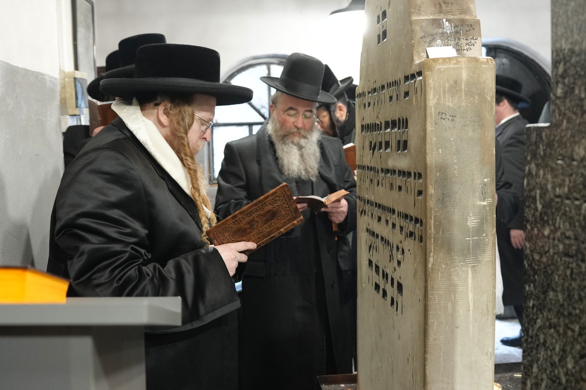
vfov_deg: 31.2
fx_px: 700
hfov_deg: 45.4
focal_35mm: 43
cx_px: 293
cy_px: 195
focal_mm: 29
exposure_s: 1/160
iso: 2500
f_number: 4
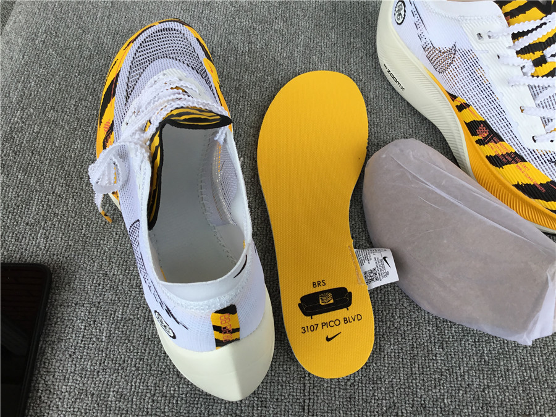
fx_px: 498
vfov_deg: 45.4
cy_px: 208
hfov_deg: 58.4
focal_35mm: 31
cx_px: 278
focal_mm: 3.3
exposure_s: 1/248
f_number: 2.4
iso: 25
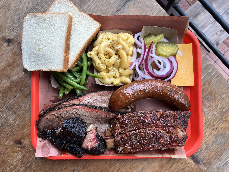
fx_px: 172
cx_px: 114
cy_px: 86
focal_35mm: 26
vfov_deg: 53.1
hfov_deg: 67.3
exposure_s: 1/367
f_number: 1.5
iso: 50
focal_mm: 5.7
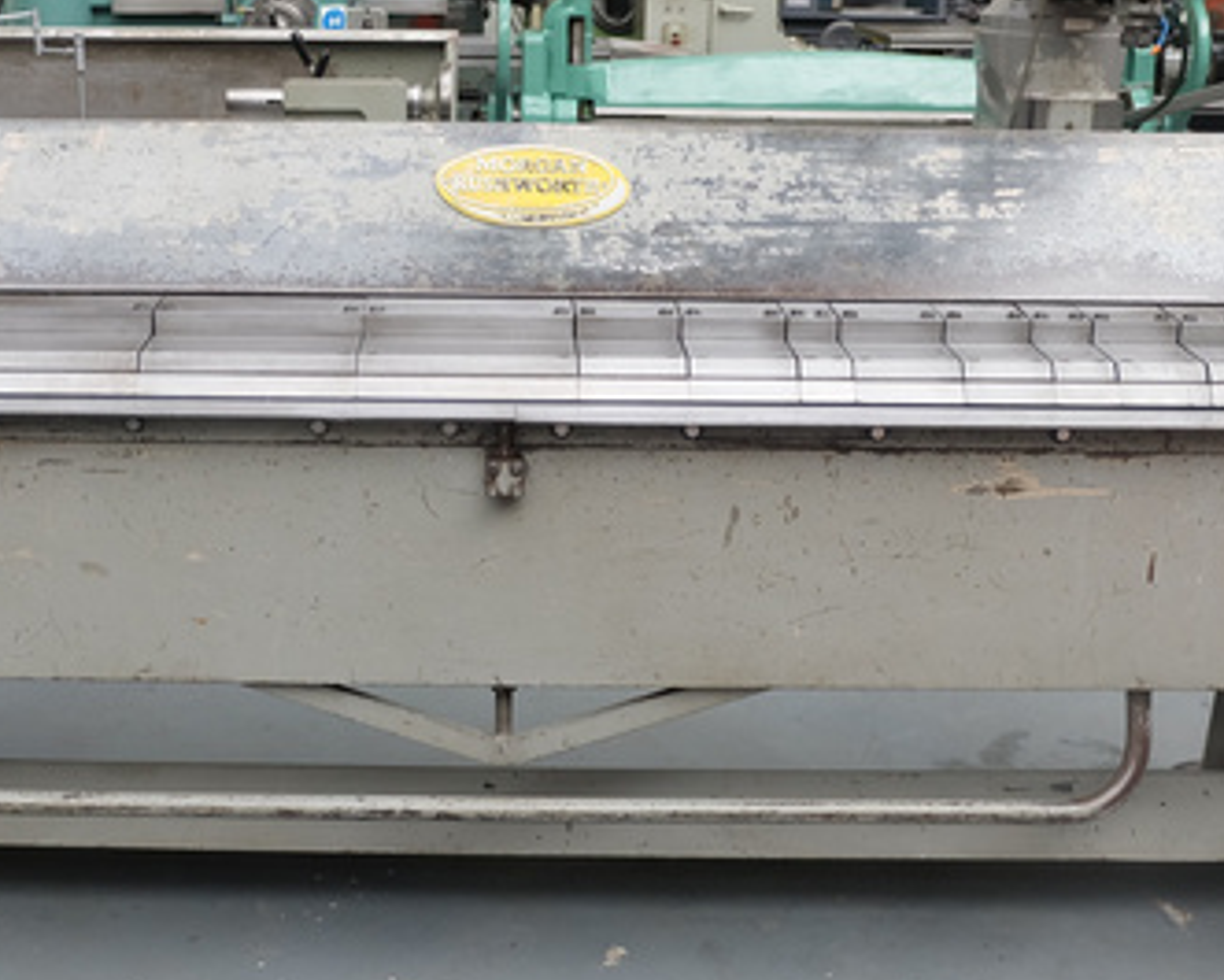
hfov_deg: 37.9
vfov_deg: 30.6
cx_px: 477
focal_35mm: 49
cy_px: 322
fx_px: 1776
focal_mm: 16
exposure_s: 1/70
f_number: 3.5
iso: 400
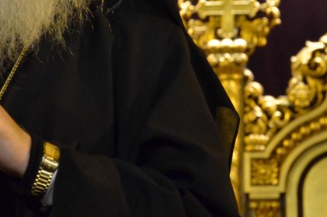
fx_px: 2475
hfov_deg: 7.6
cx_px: 89
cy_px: 21
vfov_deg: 5.0
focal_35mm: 273
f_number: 5.3
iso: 2000
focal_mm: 66
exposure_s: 1/15
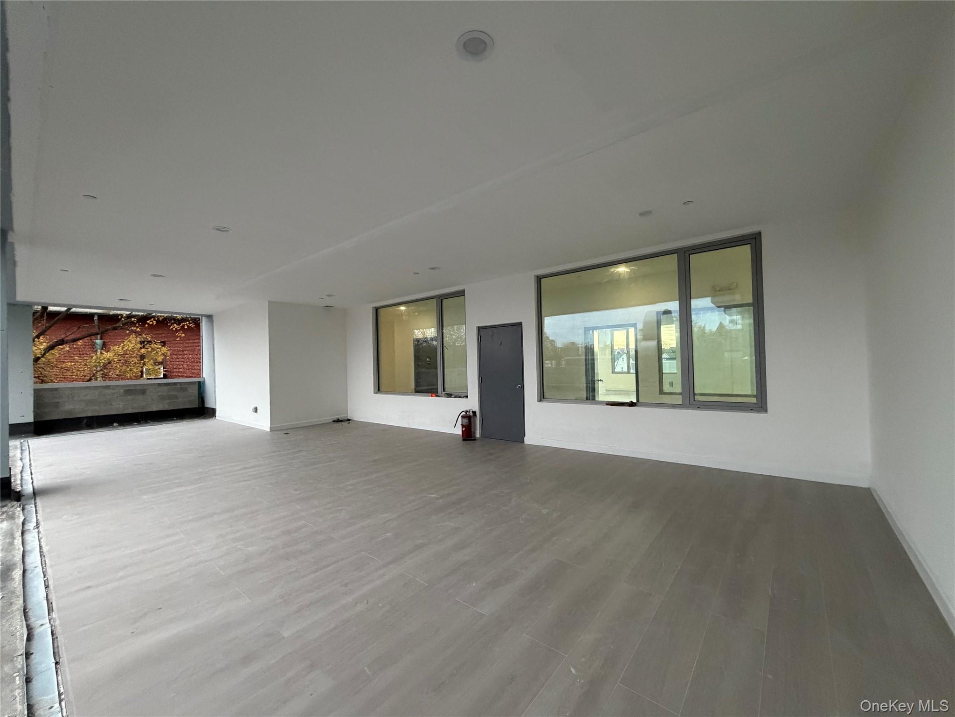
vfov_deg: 85.7
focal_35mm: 14
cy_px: 358
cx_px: 478
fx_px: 386
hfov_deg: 102.1
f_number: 2.2
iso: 500
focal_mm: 2.22
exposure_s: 1/60
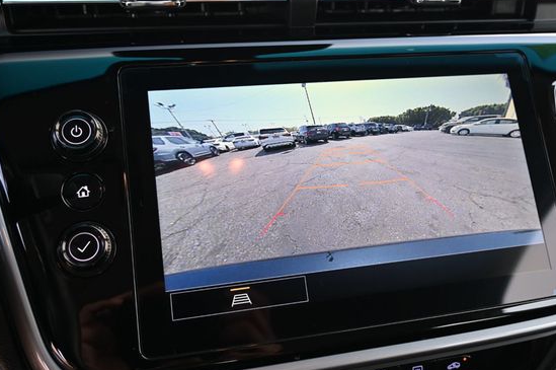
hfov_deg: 53.2
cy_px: 186
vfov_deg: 36.9
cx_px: 316
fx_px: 554
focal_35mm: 36
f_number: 3.8
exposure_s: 1/160
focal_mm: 20.5
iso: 400
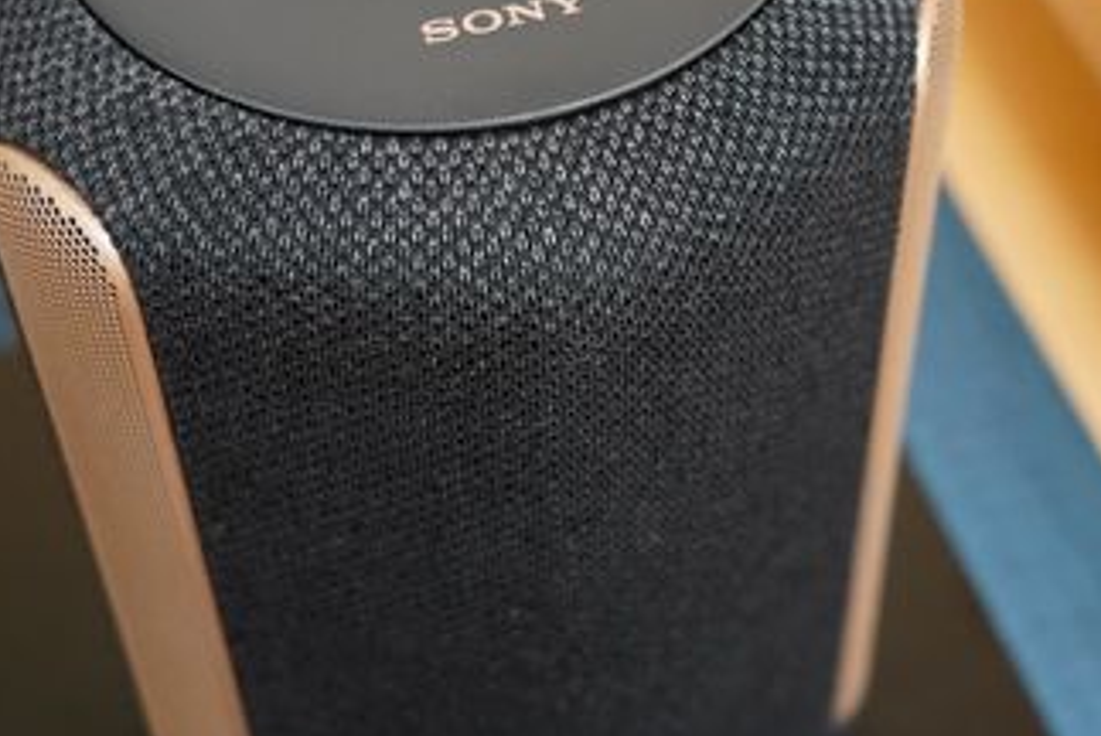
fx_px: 2326
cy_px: 286
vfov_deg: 18.0
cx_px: 839
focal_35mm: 76
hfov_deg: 26.3
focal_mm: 39
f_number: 5
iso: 4000
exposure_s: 1/160
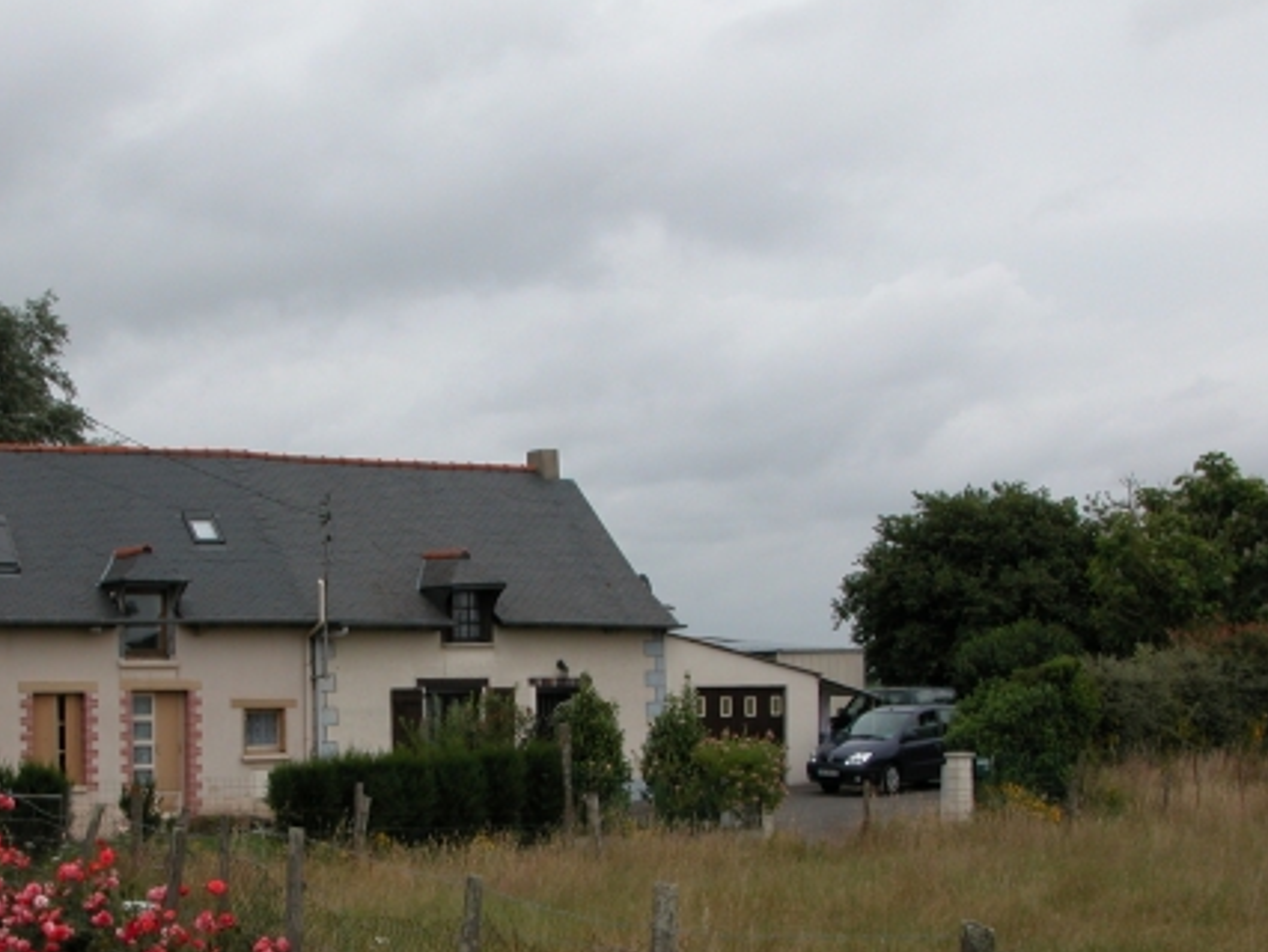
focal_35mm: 56
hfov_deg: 34.0
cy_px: 690
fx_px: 2052
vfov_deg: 25.9
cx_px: 414
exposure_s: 1/341
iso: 100
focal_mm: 8.9
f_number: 6.3
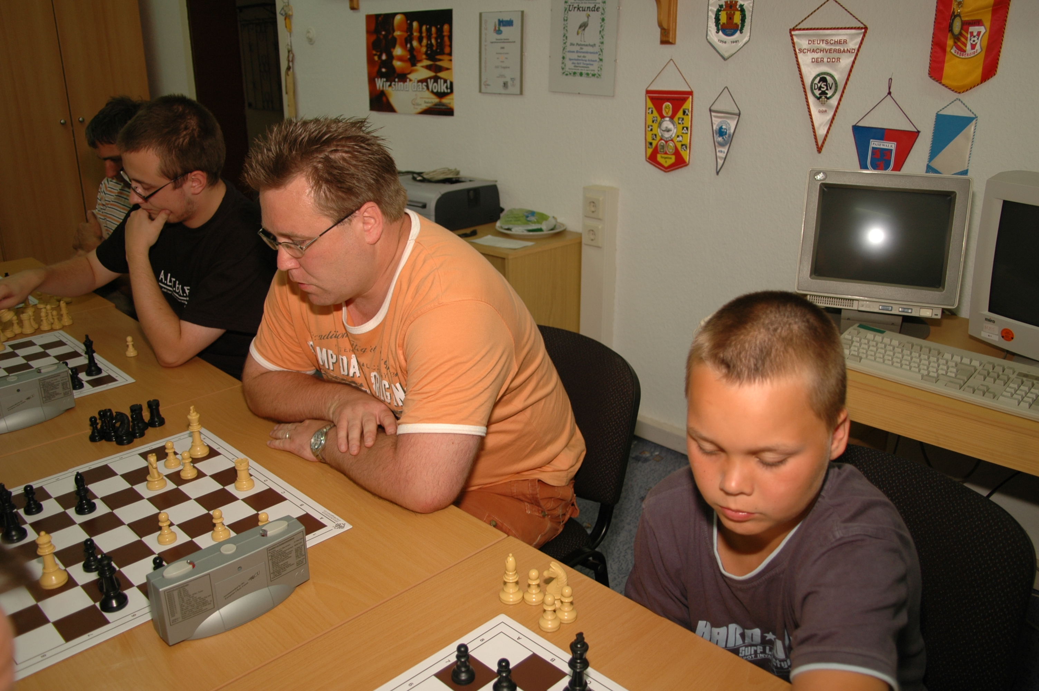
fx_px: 779
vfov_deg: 47.8
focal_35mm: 27
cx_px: 520
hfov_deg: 67.4
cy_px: 346
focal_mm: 18
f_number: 4
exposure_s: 1/60
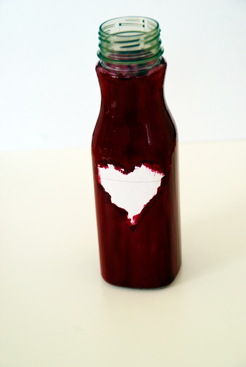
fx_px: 950
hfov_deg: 14.7
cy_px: 184
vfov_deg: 21.9
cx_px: 123
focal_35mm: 93
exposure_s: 1/125
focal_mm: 62
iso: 360
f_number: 5.3
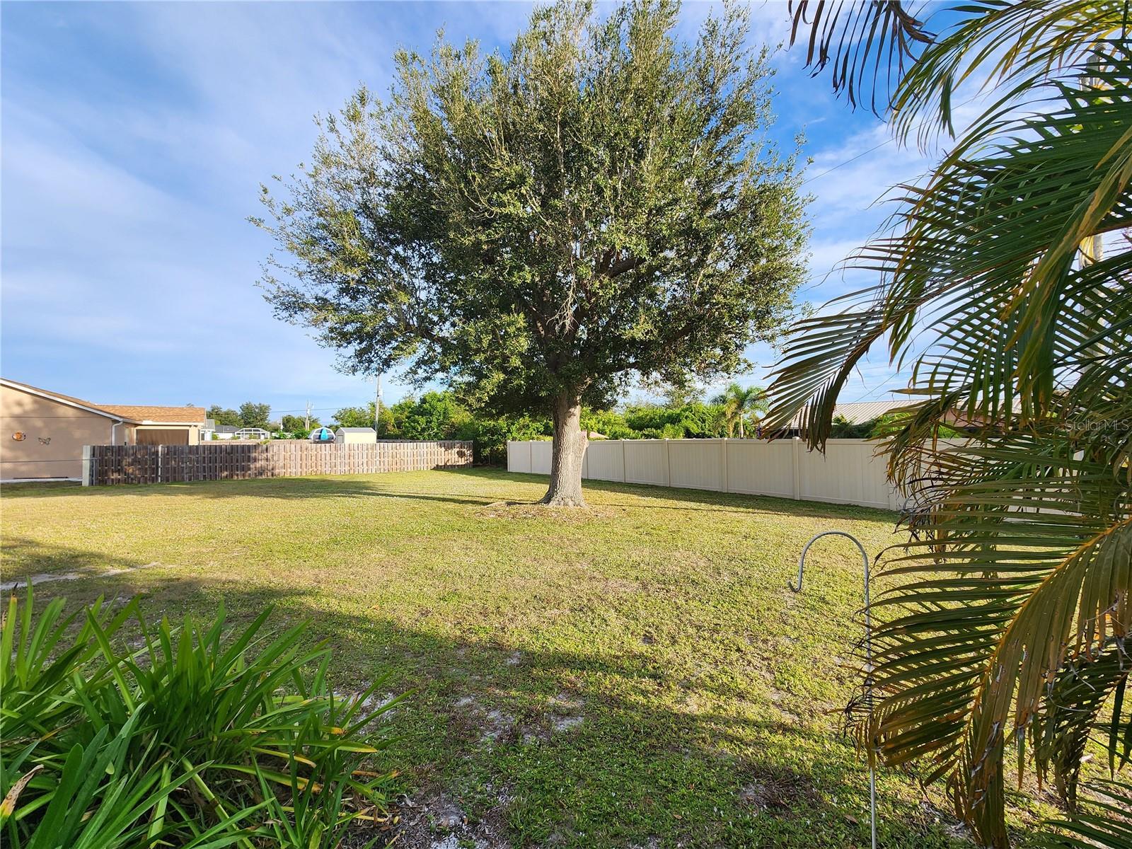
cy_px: 424
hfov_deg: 106.2
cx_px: 566
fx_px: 425
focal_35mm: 13
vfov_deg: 89.9
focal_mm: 2.2
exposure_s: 1/986
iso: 50
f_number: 2.2
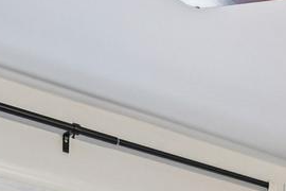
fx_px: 842
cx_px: 698
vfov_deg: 10.6
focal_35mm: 106
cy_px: 498
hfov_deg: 13.6
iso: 160
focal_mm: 14
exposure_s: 1/15
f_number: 8
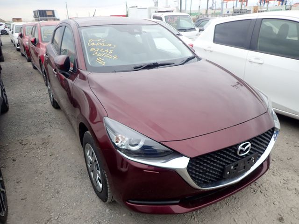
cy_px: 112
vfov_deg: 54.9
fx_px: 216
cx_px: 150
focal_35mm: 25
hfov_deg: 69.4
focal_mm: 4.5
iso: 160
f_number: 2
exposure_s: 1/200
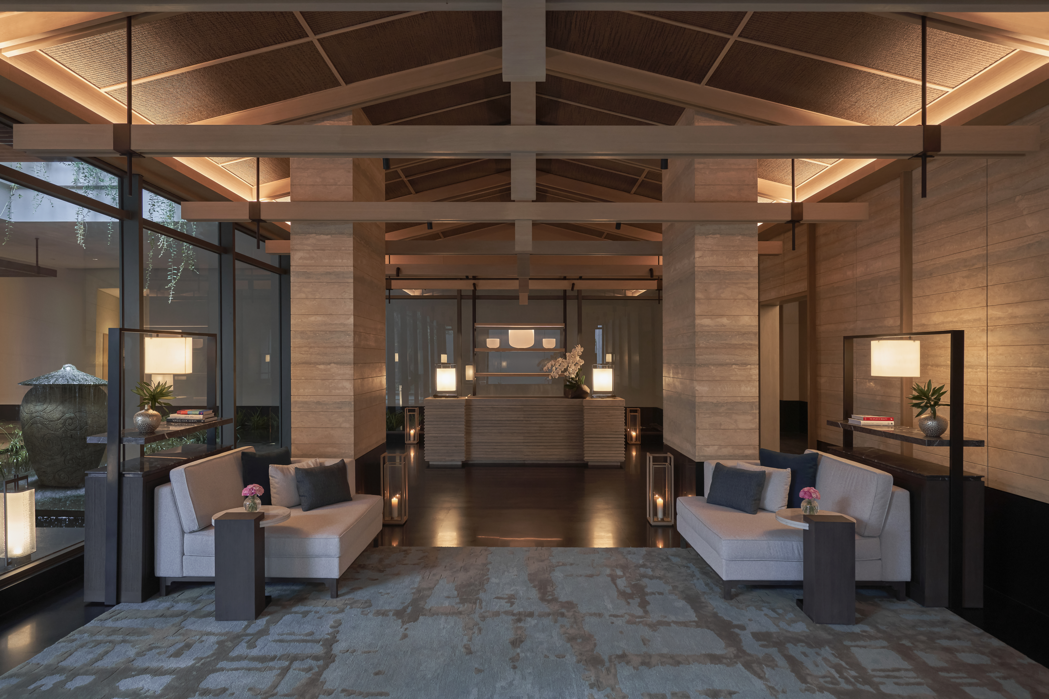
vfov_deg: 59.5
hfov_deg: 81.2
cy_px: 350
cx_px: 524
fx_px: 612
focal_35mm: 21
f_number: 5.6
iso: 320
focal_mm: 21
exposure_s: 1/5
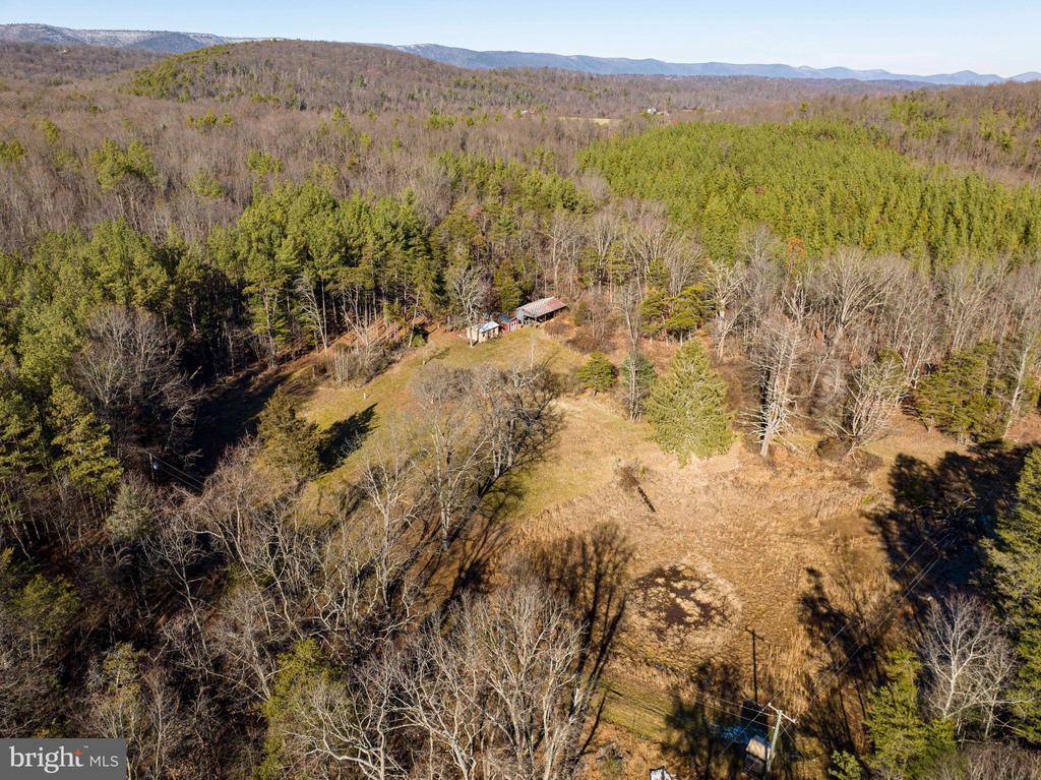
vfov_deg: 56.8
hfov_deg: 71.6
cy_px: 390
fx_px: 721
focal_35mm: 24
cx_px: 520
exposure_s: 1/1250
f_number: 2.8
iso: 160
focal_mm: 12.29
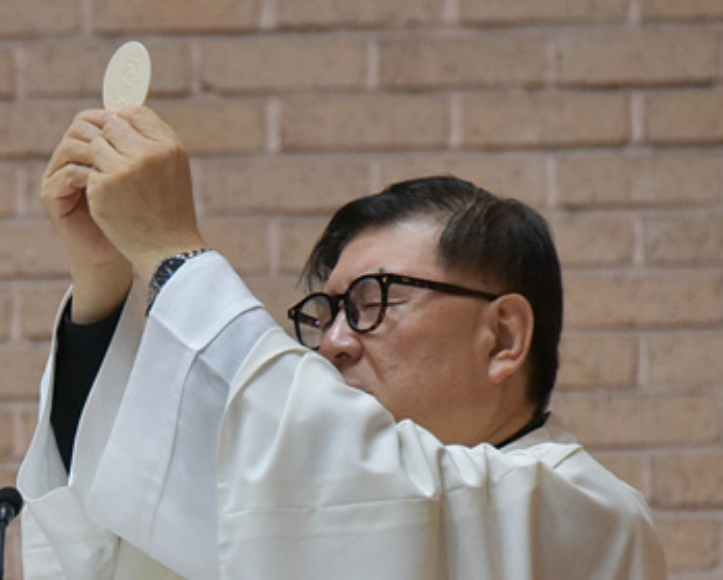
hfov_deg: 3.4
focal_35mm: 564
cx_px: -4
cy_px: 475
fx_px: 12082
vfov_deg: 2.7
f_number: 5.6
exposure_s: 1/200
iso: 4000
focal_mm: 210
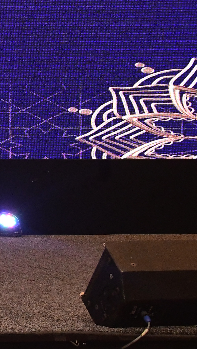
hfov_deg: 6.9
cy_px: 44
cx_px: -370
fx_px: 1477
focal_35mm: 159
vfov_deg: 13.4
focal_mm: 29
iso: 3200
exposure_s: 1/160
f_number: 5.6
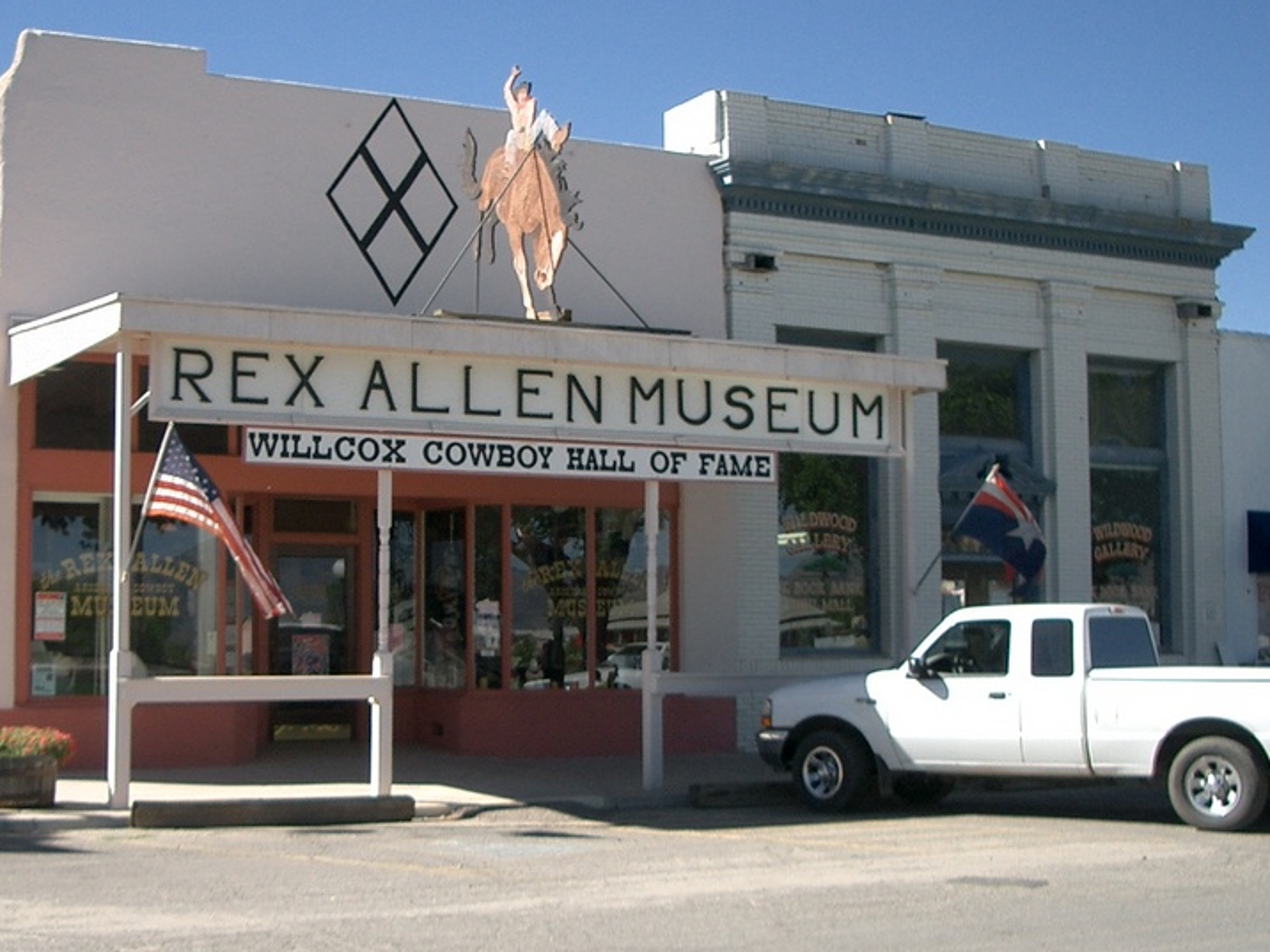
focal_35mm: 55
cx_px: 479
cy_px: 488
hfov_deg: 34.8
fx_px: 2018
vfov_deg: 26.6
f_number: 2.8
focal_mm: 6.8
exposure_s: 1/800
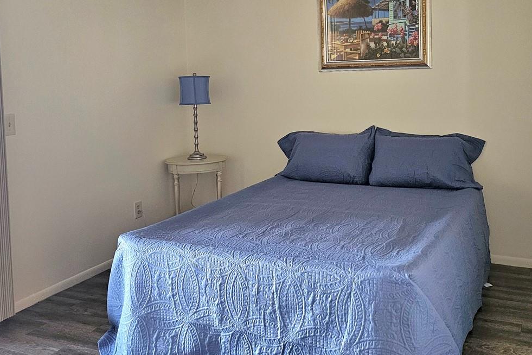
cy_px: 100
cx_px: 296
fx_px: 576
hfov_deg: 49.5
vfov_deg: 33.7
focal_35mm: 39
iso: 640
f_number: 1.7
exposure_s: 1/60.2
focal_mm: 6.3
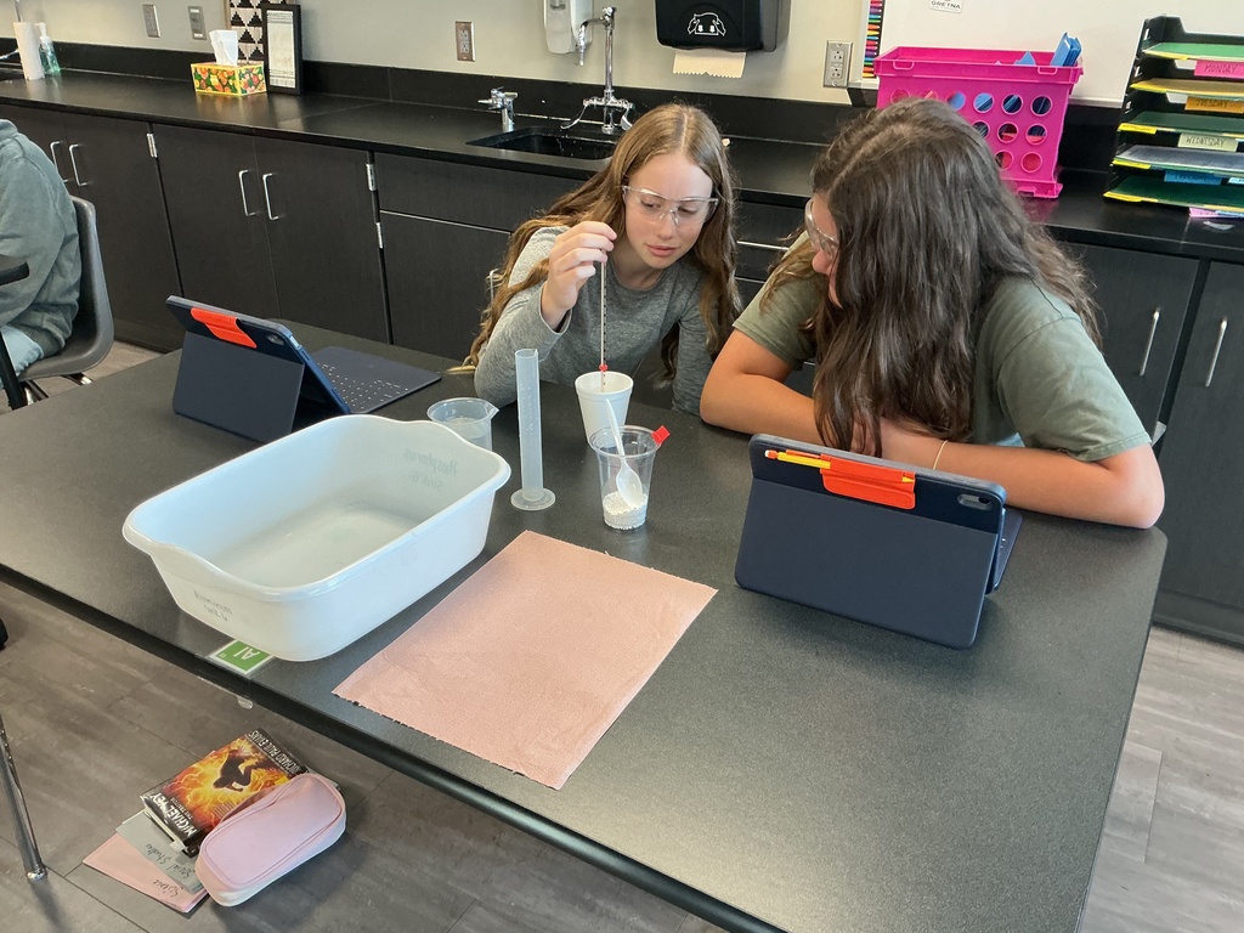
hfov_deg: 61.7
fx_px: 1042
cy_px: 466
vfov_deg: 48.2
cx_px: 622
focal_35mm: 29
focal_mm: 3
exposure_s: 1/60
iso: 100
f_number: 1.8
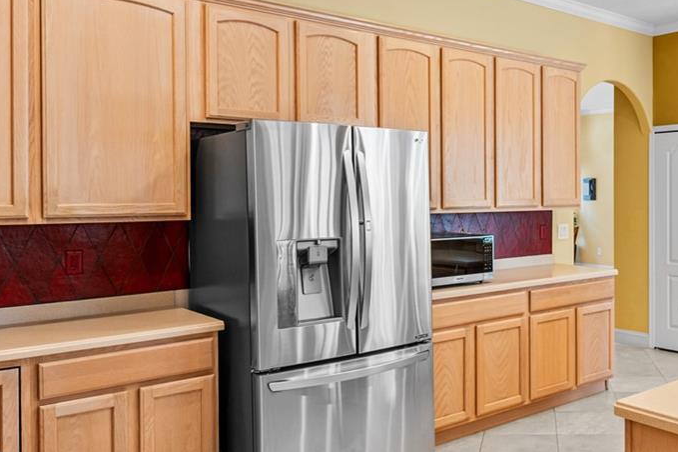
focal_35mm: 33
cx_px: 524
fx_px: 621
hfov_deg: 54.1
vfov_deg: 39.7
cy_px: 283
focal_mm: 14
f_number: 4
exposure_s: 1/15
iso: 500
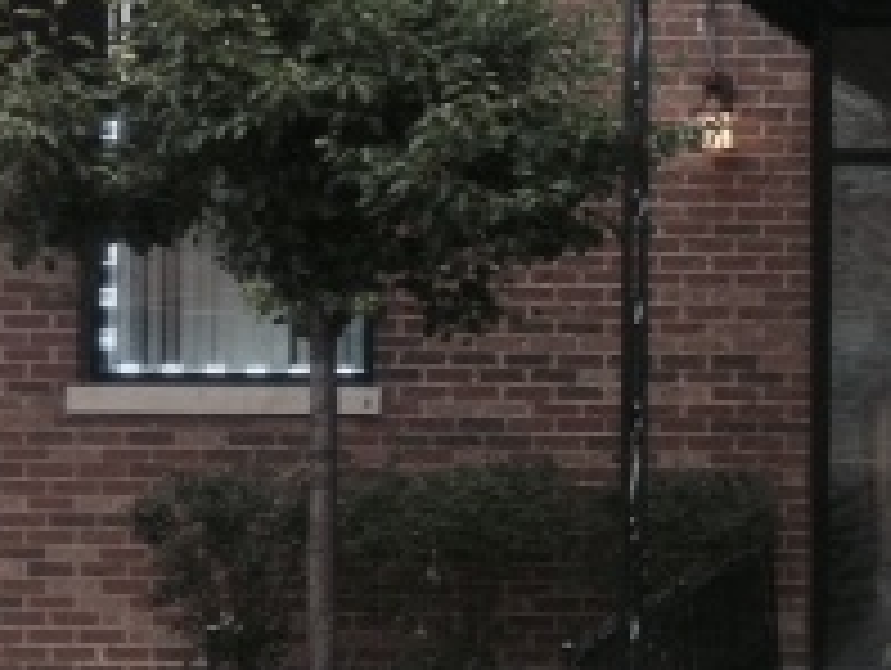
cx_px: 1192
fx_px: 2912
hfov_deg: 16.4
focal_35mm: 113
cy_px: 279
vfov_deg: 13.1
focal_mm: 4.28
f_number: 2.4
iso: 50
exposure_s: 1/137
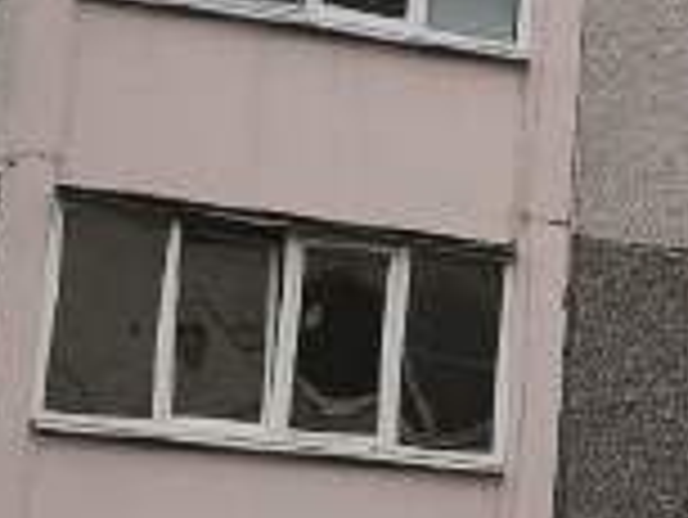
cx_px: 1230
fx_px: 3879
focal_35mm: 195
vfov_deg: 7.4
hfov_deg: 9.6
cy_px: -365
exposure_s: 1/1016
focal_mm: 5.35
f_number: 1.7
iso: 250
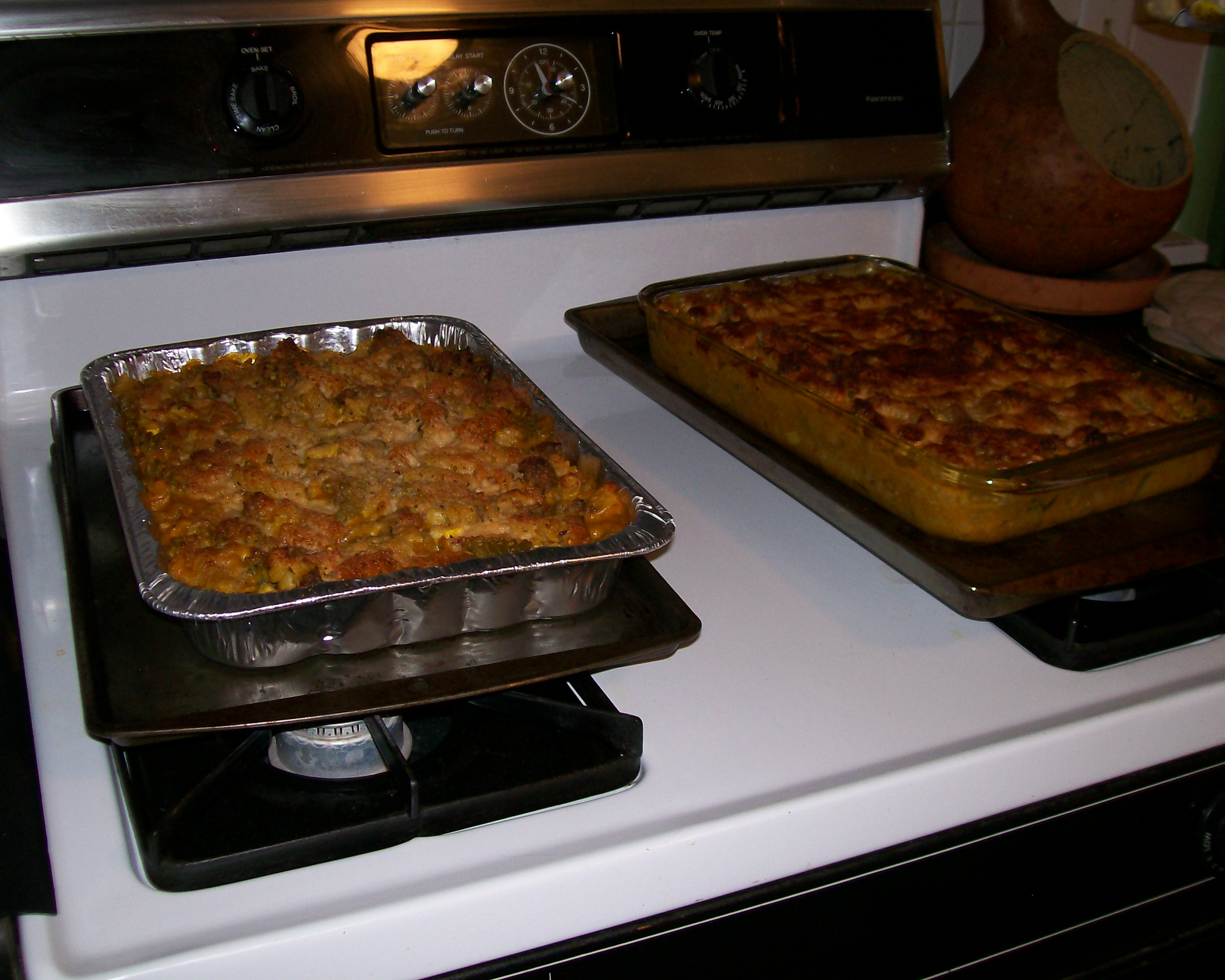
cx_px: 596
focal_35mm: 38
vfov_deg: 39.2
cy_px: 485
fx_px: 1378
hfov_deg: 47.9
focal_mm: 6
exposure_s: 1/64
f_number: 2.7
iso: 80
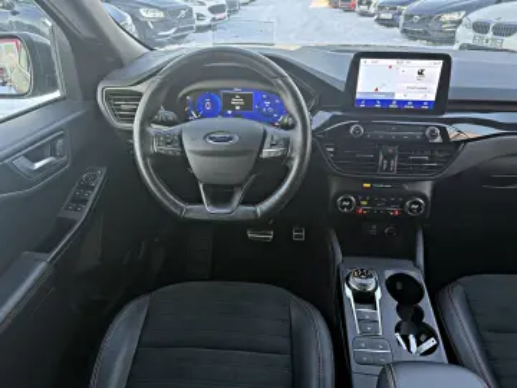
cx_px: 258
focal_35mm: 24
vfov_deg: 56.8
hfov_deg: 71.6
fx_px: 358
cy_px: 194
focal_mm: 6.76
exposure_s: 1/121
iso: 100
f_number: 1.78
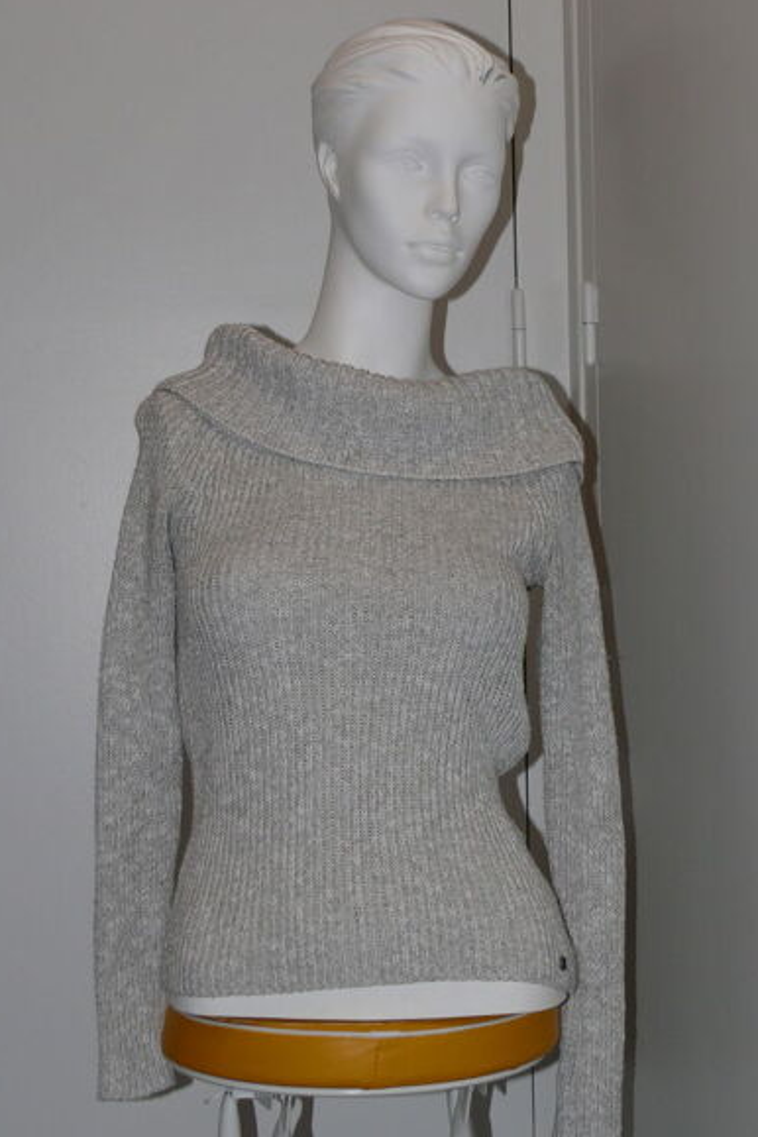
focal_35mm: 85
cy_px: 589
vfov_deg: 23.9
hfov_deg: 16.1
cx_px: 385
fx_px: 2684
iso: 100
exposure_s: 1/30
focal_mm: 12.2
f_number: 3.2
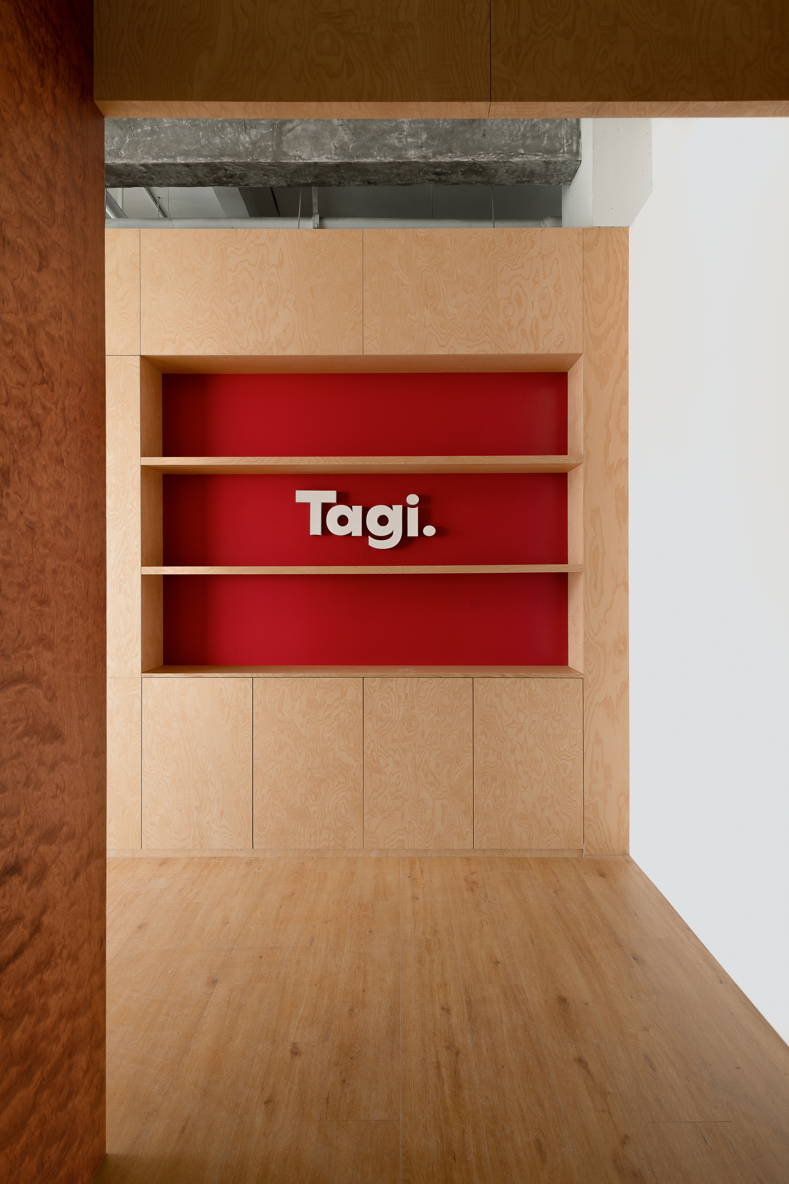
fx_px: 723
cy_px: 592
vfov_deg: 78.6
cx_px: 394
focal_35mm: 22
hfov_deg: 57.2
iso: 100
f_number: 9
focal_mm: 22
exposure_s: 1.6
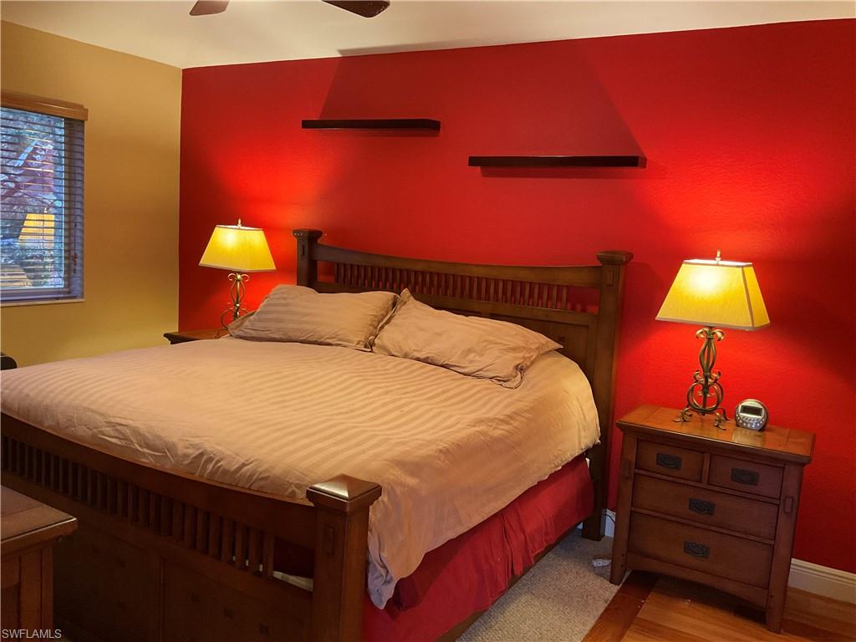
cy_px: 321
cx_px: 428
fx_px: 717
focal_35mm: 29
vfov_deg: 48.2
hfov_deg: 61.7
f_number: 1.8
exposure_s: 1/30
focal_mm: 3
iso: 250
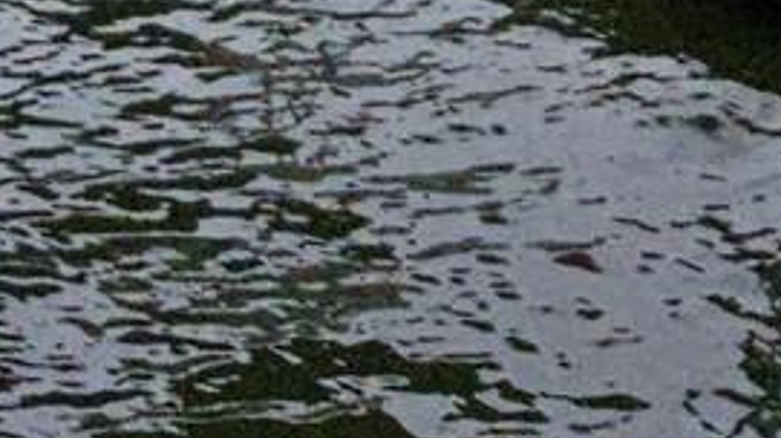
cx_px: 499
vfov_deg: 10.9
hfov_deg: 20.0
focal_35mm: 107
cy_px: -210
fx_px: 2214
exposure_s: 1/3009
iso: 50
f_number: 2.2
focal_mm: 2.2
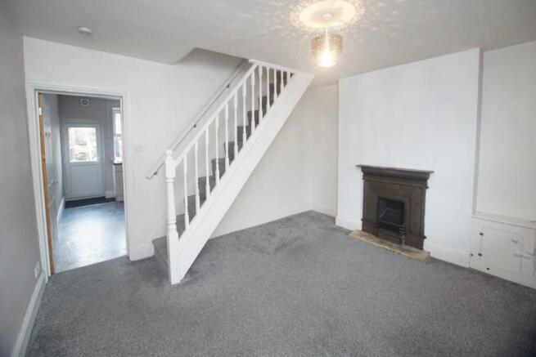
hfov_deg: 100.4
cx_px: 268
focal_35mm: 15
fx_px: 223
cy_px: 178
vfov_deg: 77.4
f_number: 3.5
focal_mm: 10
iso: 2500
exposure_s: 1/160
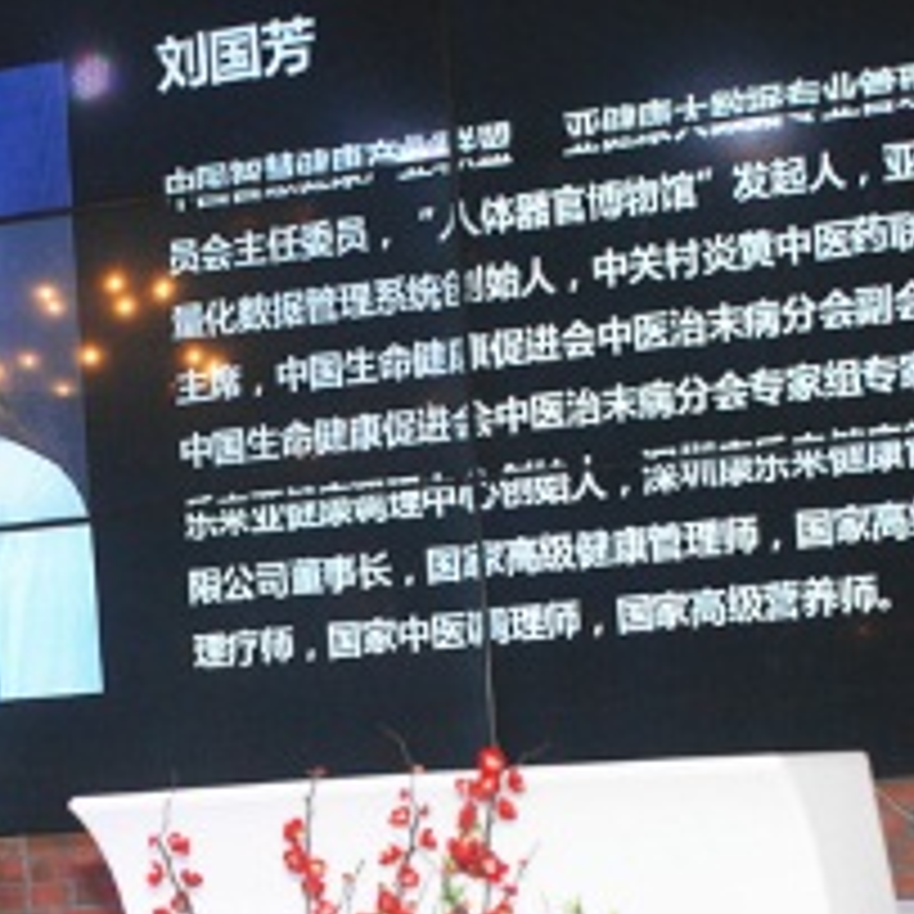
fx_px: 3287
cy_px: 743
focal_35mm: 110
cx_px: 185
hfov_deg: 15.7
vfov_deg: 15.7
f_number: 5.6
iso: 400
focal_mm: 35
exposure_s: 1/60
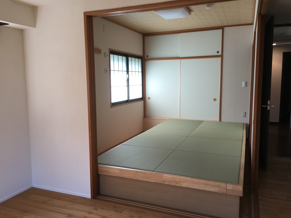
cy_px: 109
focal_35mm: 29
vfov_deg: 48.2
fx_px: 244
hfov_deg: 61.7
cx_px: 146
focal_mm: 4.15
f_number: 2.2
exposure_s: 1/40
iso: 25
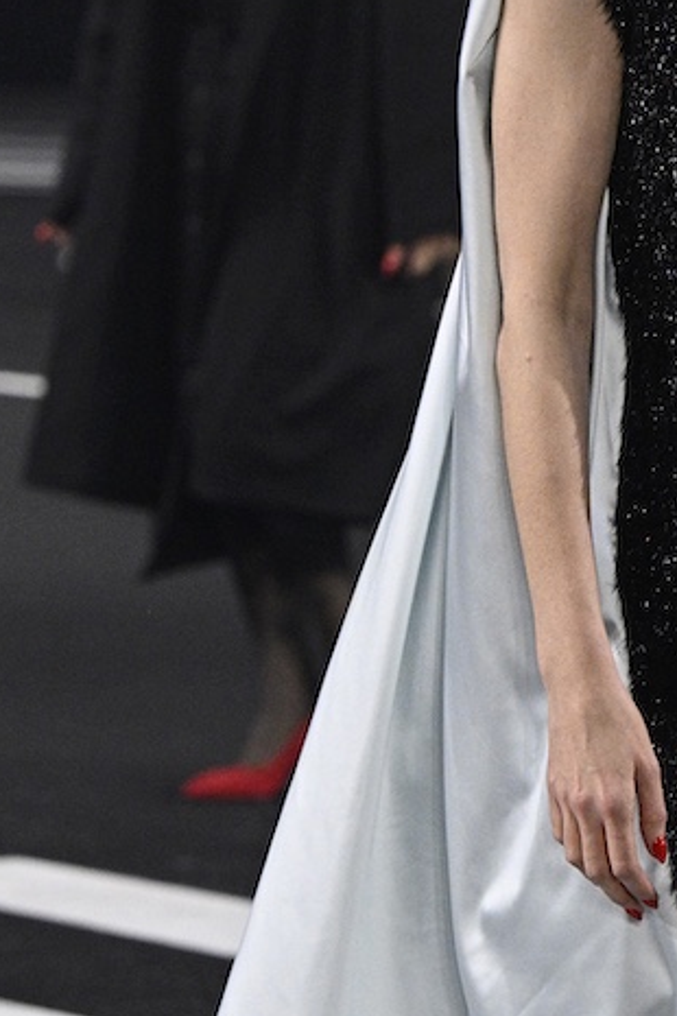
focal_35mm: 426
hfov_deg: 3.2
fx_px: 12016
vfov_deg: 4.8
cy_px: 577
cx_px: 705
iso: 3200
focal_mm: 110
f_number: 4
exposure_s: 1/500
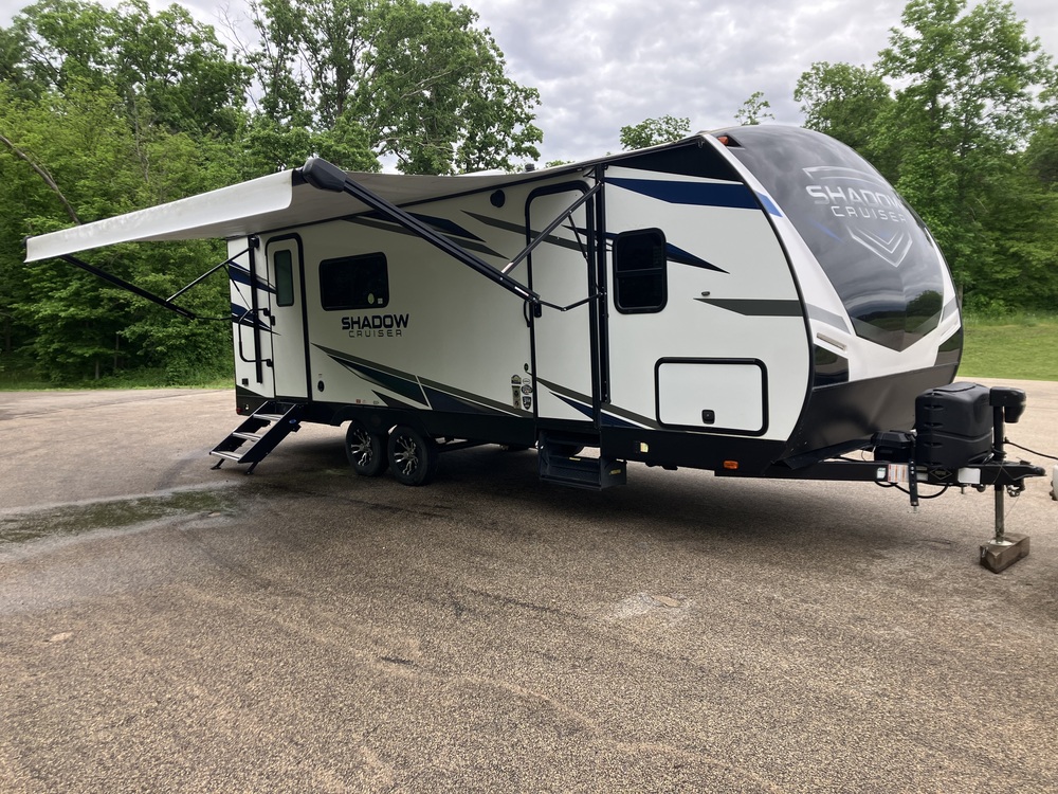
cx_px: 529
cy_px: 397
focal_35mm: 28
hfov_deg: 63.4
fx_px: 856
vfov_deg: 49.7
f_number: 1.8
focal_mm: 3.99
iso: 32
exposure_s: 1/125
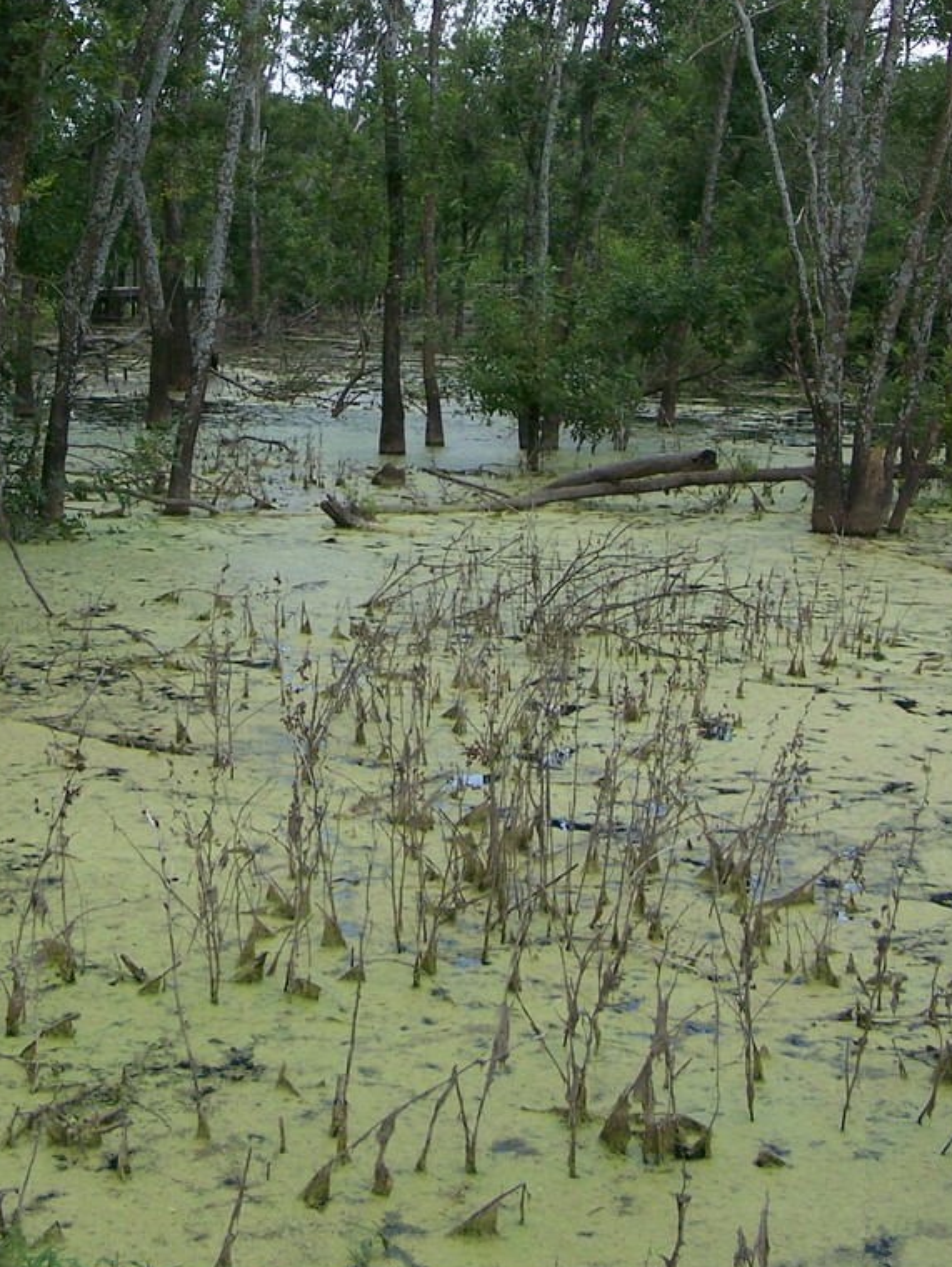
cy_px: 273
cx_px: 359
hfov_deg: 22.9
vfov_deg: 29.6
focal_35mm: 64
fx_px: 2344
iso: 80
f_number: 2.8
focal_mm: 6.3
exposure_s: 1/500
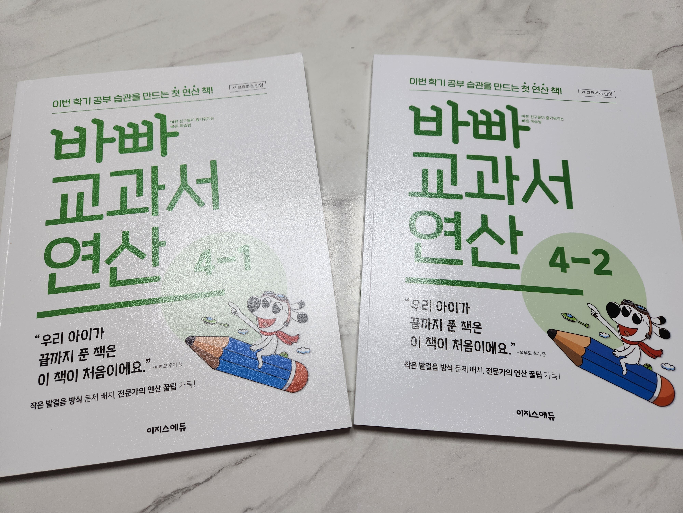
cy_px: 256
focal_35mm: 23
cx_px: 342
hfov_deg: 73.9
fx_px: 454
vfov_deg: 58.9
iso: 32
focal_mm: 5.4
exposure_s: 1/120
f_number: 1.8
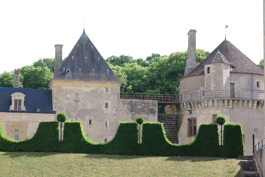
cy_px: 88
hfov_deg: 19.4
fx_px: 774
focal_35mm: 105
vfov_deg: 13.1
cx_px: 132
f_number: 9
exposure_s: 1/125
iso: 200
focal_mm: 70
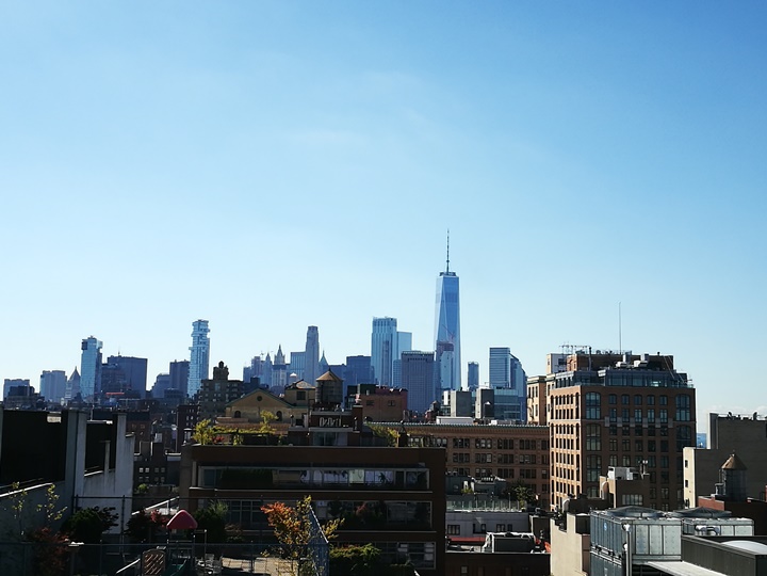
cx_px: 384
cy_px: 288
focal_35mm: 56
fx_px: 1241
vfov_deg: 26.1
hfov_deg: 34.3
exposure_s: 1/1393
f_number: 2.2
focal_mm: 4.5
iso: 50
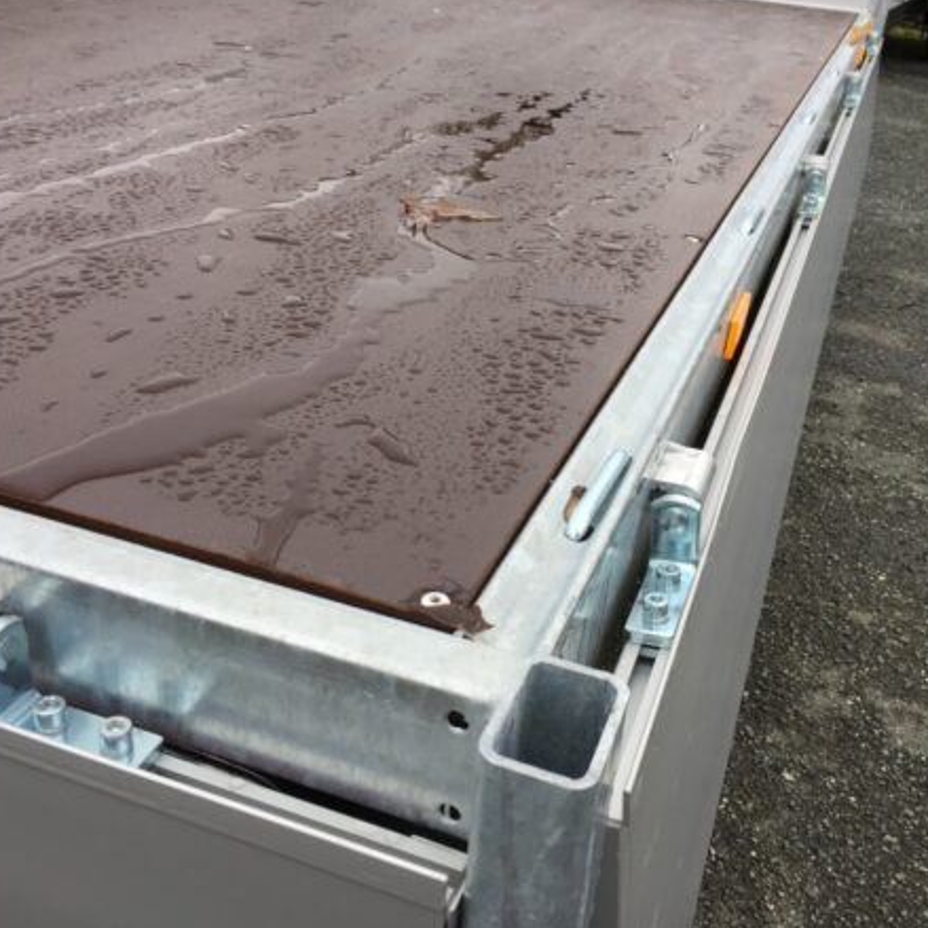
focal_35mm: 35
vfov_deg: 47.2
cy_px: 465
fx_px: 1062
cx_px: 474
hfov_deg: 47.2
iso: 32
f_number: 2.2
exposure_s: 1/252
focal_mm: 4.15
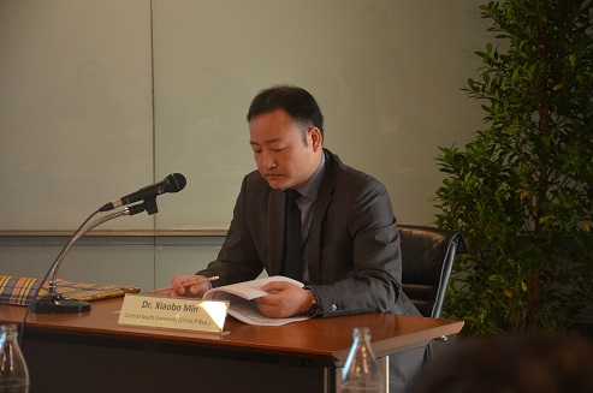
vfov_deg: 11.4
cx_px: 296
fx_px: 1973
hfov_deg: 17.1
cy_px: 196
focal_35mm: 120
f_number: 5.3
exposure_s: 1/13
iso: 1600
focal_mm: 80
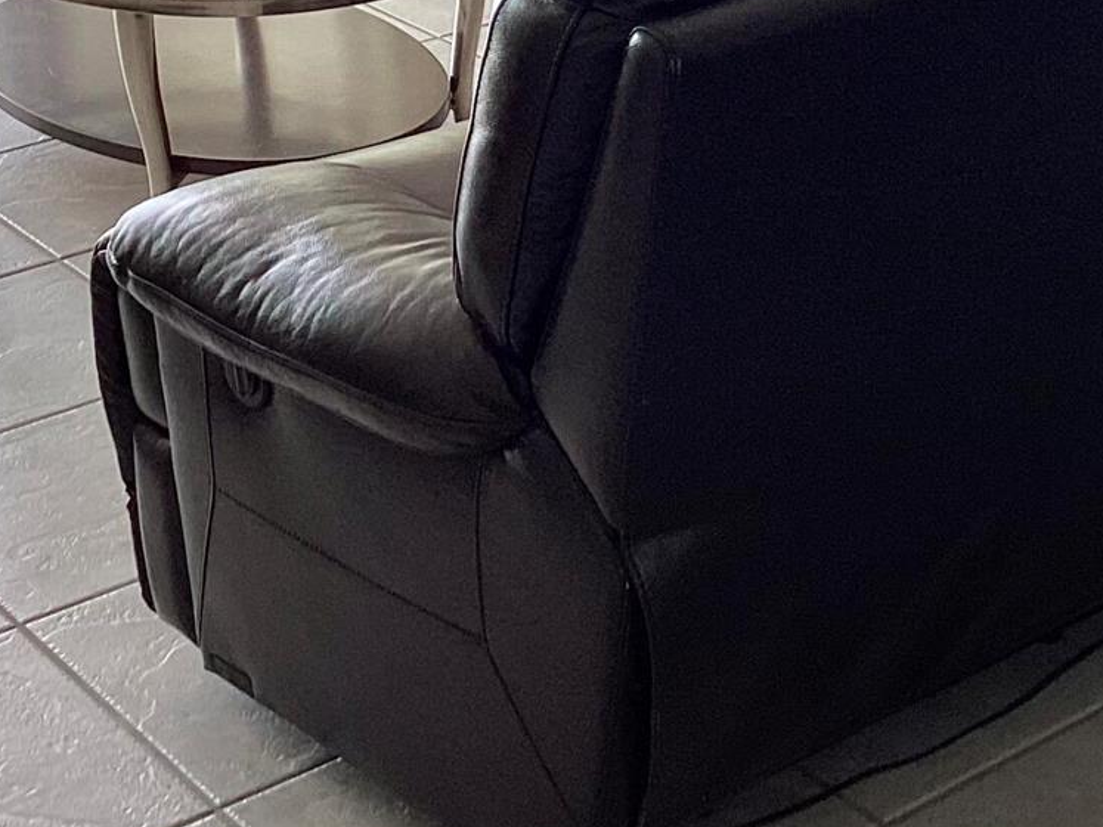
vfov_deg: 16.7
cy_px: -151
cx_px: 842
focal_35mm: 85
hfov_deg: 22.8
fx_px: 2708
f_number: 2.4
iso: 25
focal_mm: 3.3
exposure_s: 1/120
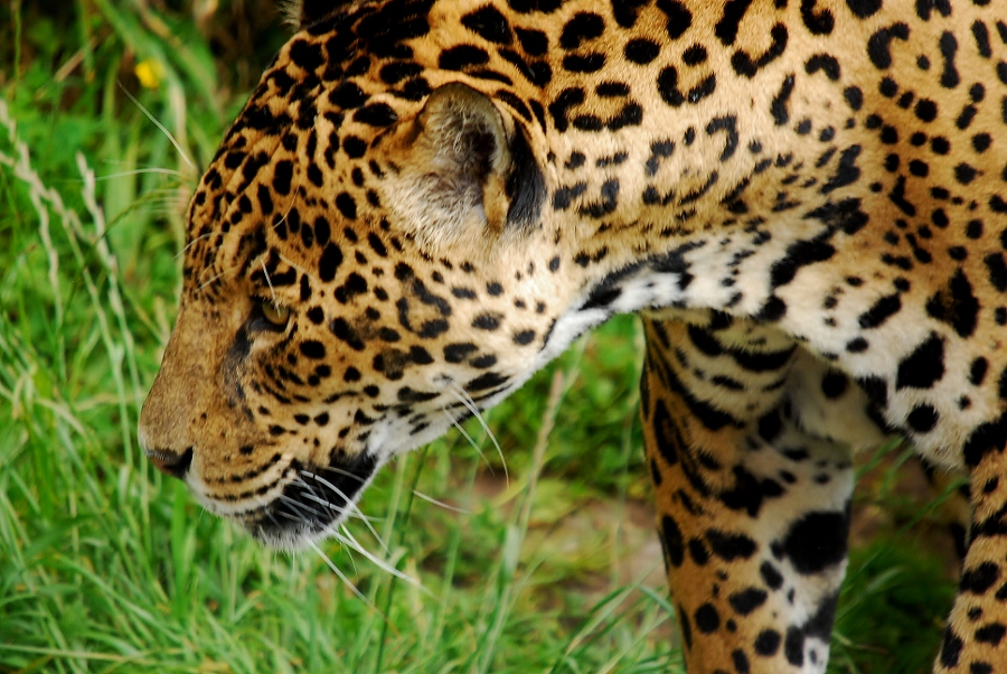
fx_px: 20999
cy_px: 337
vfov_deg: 1.8
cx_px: 504
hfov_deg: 2.7
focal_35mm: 750
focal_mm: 500
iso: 400
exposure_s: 1/125
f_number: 6.3
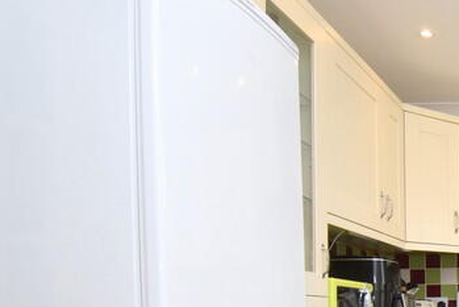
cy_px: 321
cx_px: 598
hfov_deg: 32.9
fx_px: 561
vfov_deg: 28.3
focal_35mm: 44
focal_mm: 10
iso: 160
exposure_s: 1/200
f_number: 5
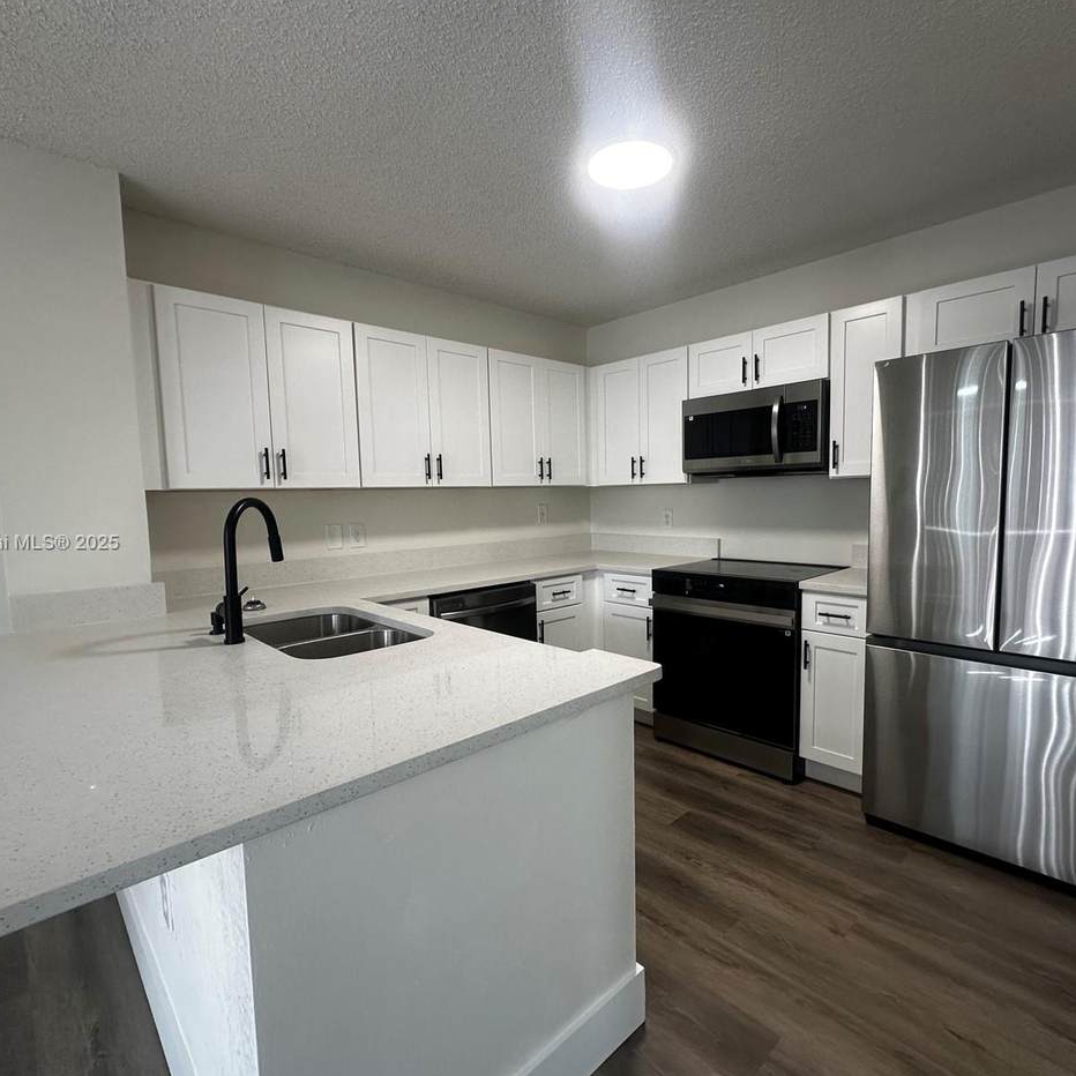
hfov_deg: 83.9
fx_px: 598
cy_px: 544
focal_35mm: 17
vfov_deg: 84.0
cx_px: 562
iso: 200
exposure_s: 1/120
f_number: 2.2
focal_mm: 2.22
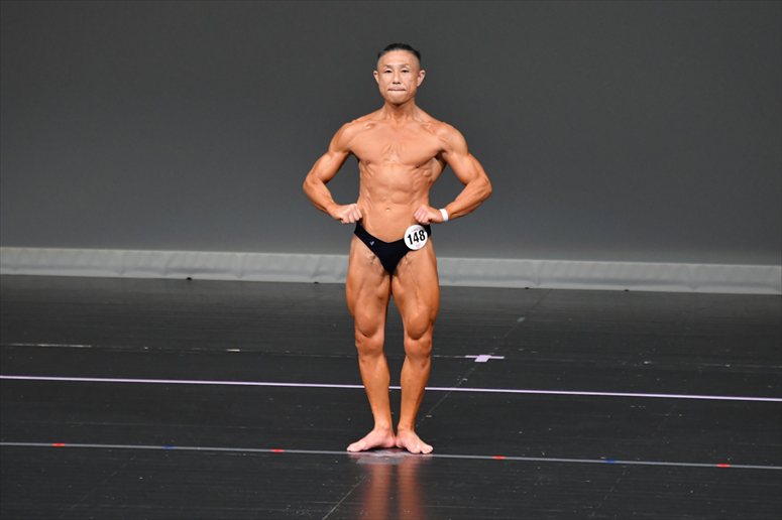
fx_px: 7491
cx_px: 391
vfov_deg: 4.0
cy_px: 260
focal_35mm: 345
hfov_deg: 6.0
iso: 4000
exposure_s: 1/400
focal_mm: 230
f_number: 5.6
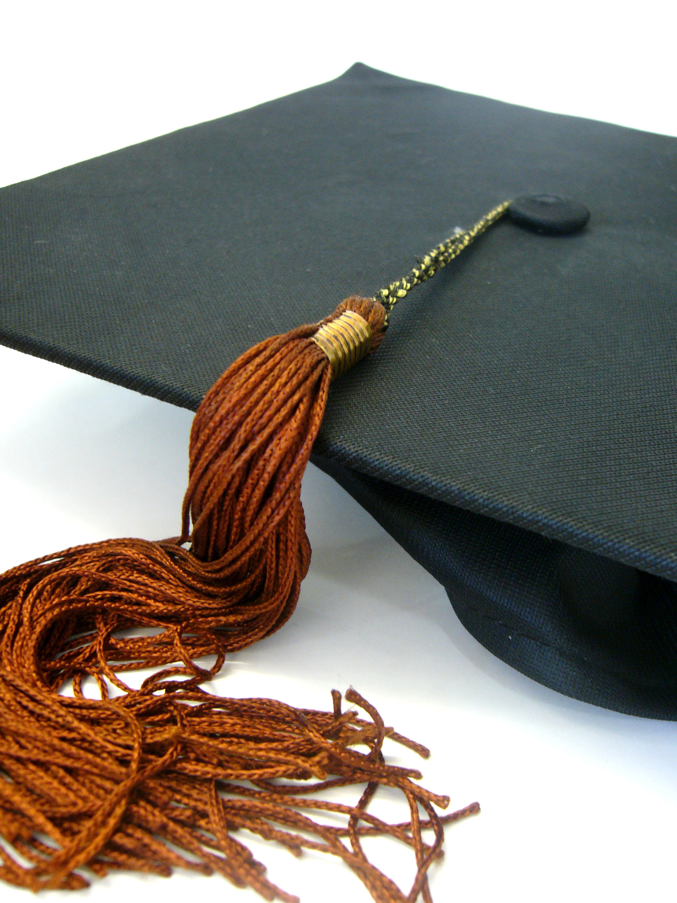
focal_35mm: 35
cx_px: 338
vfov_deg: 52.6
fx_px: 913
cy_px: 452
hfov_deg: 40.7
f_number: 2.8
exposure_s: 1/13
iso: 200
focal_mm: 5.8
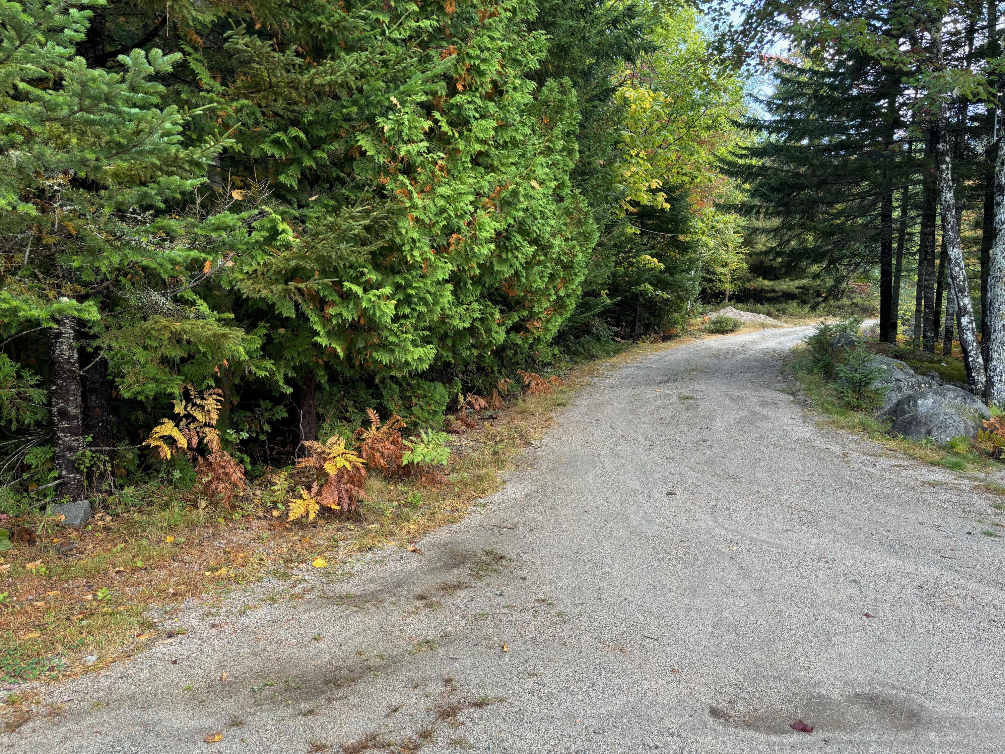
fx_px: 755
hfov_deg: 67.3
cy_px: 377
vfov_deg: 53.1
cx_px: 502
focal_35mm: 26
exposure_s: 1/148
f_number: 1.6
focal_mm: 5.96
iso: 40
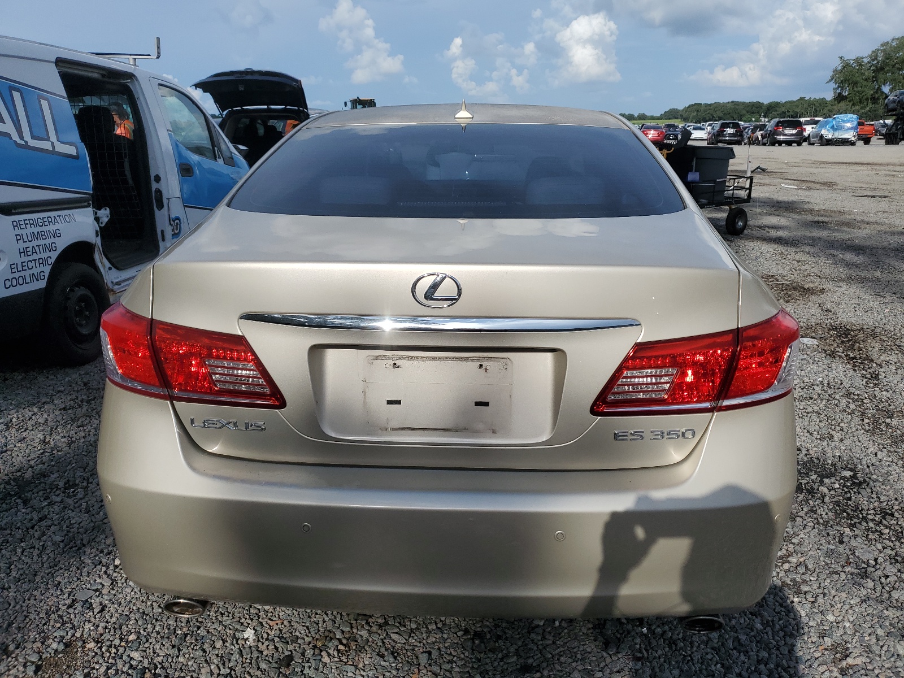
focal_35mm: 26
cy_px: 339
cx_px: 452
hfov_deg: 67.3
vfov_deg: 53.1
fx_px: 679
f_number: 1.5
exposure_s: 1/10000
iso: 50
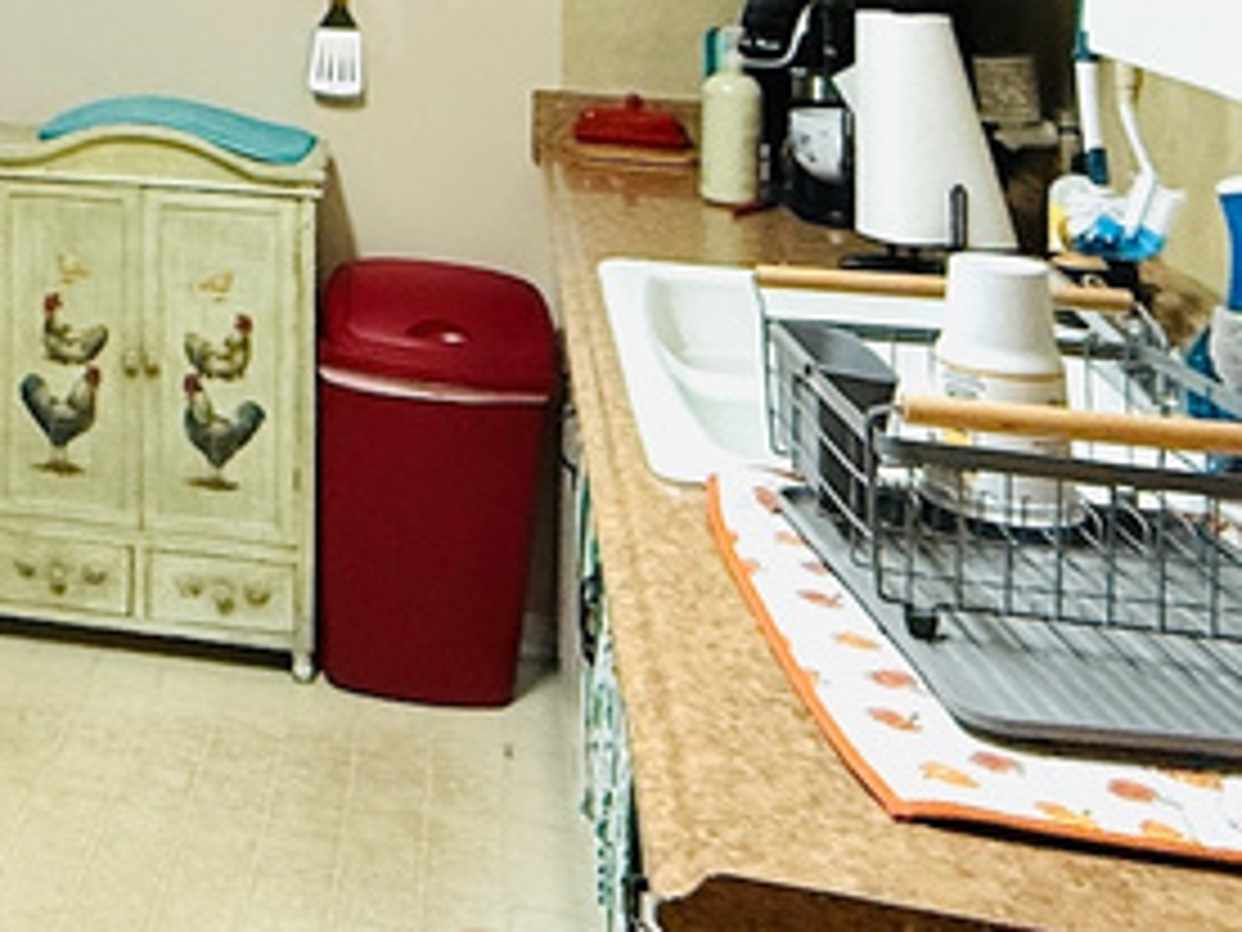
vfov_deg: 25.0
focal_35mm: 52
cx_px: -63
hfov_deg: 33.0
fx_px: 1866
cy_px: -216
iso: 320
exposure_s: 1/60
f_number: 2.2
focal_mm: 2.22
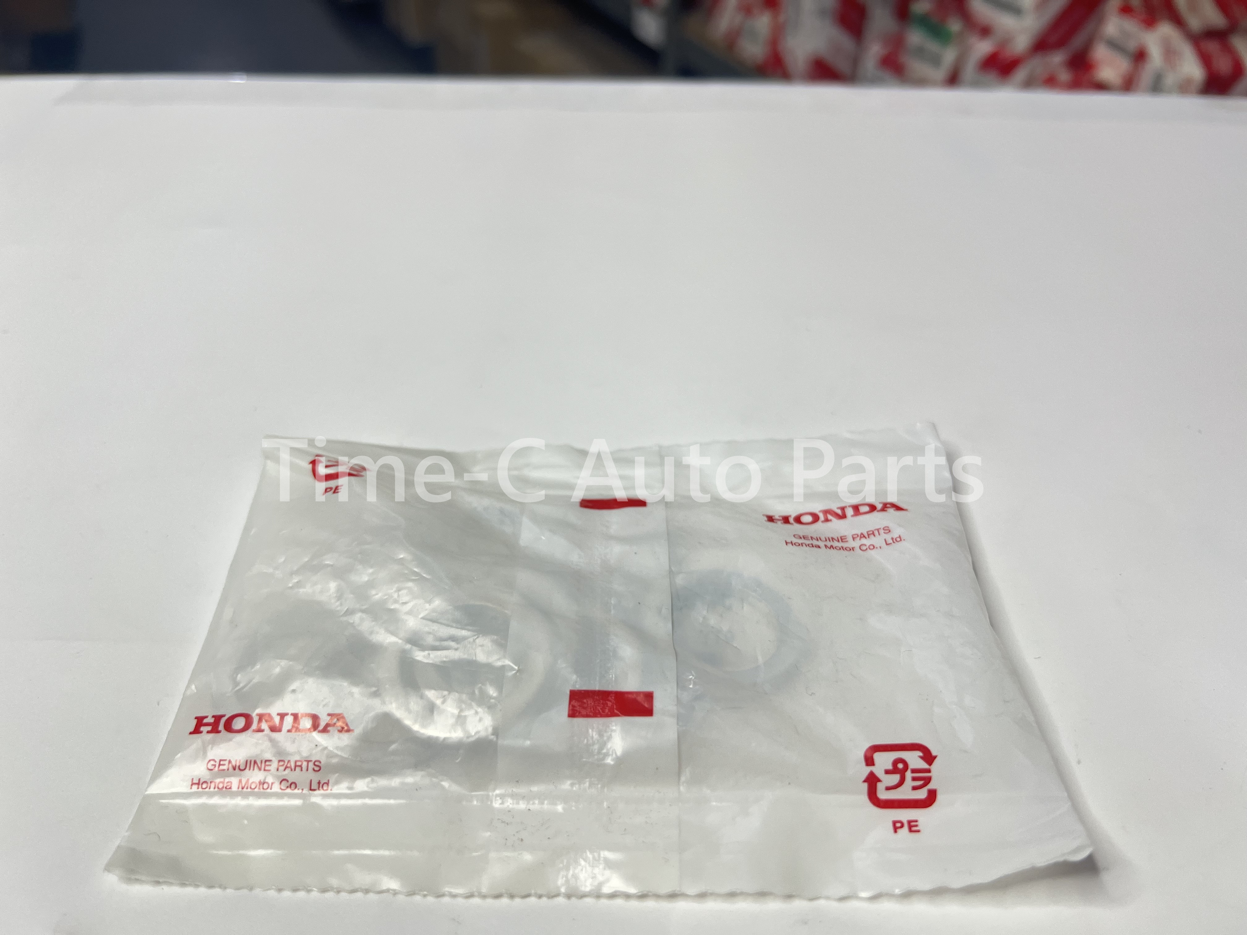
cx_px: 624
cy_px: 468
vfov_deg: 53.1
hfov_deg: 67.3
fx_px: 937
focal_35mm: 26
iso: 100
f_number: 1.5
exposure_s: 1/121
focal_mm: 5.7
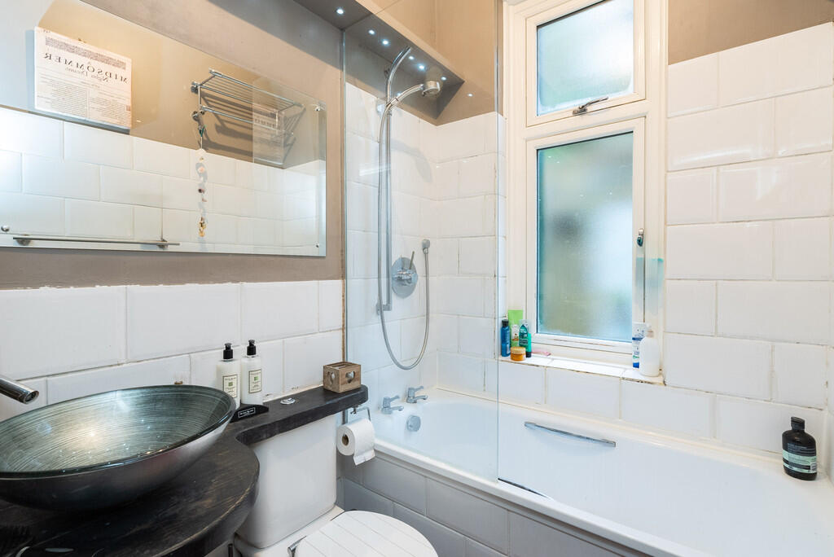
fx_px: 371
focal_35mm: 16
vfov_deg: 73.8
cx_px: 417
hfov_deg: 96.7
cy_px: 278
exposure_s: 1/20
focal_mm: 16
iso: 1250
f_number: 7.1
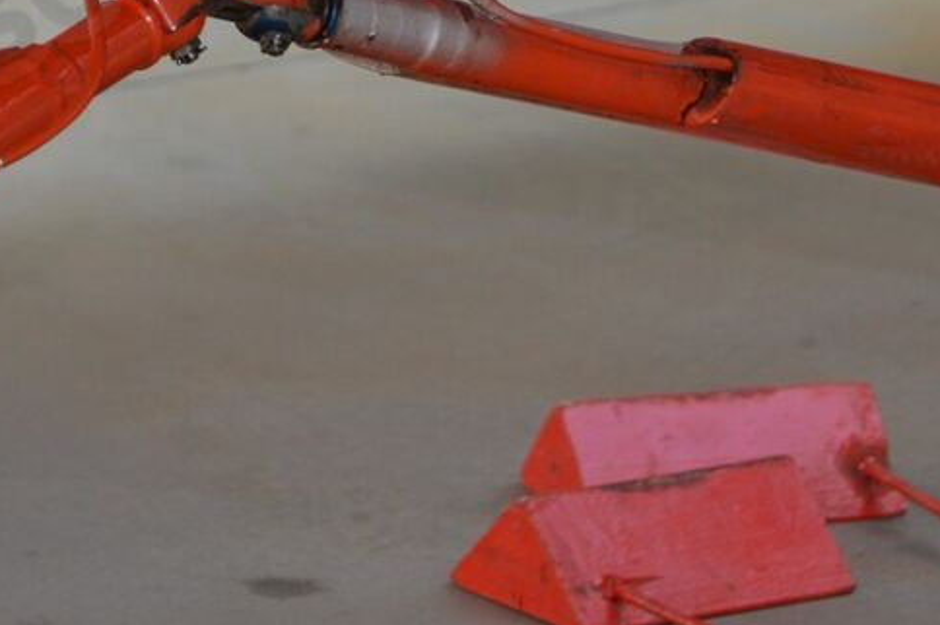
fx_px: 8802
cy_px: -178
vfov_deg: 4.1
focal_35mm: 337
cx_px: 322
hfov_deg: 6.1
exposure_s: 1/60
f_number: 4.5
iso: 400
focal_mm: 85
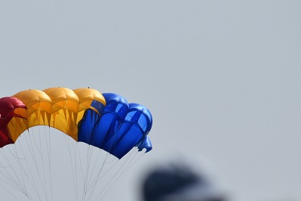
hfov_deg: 2.0
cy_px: 135
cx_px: 77
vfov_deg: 1.4
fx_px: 8494
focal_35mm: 1016
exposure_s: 1/640
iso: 100
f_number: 7.1
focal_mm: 300
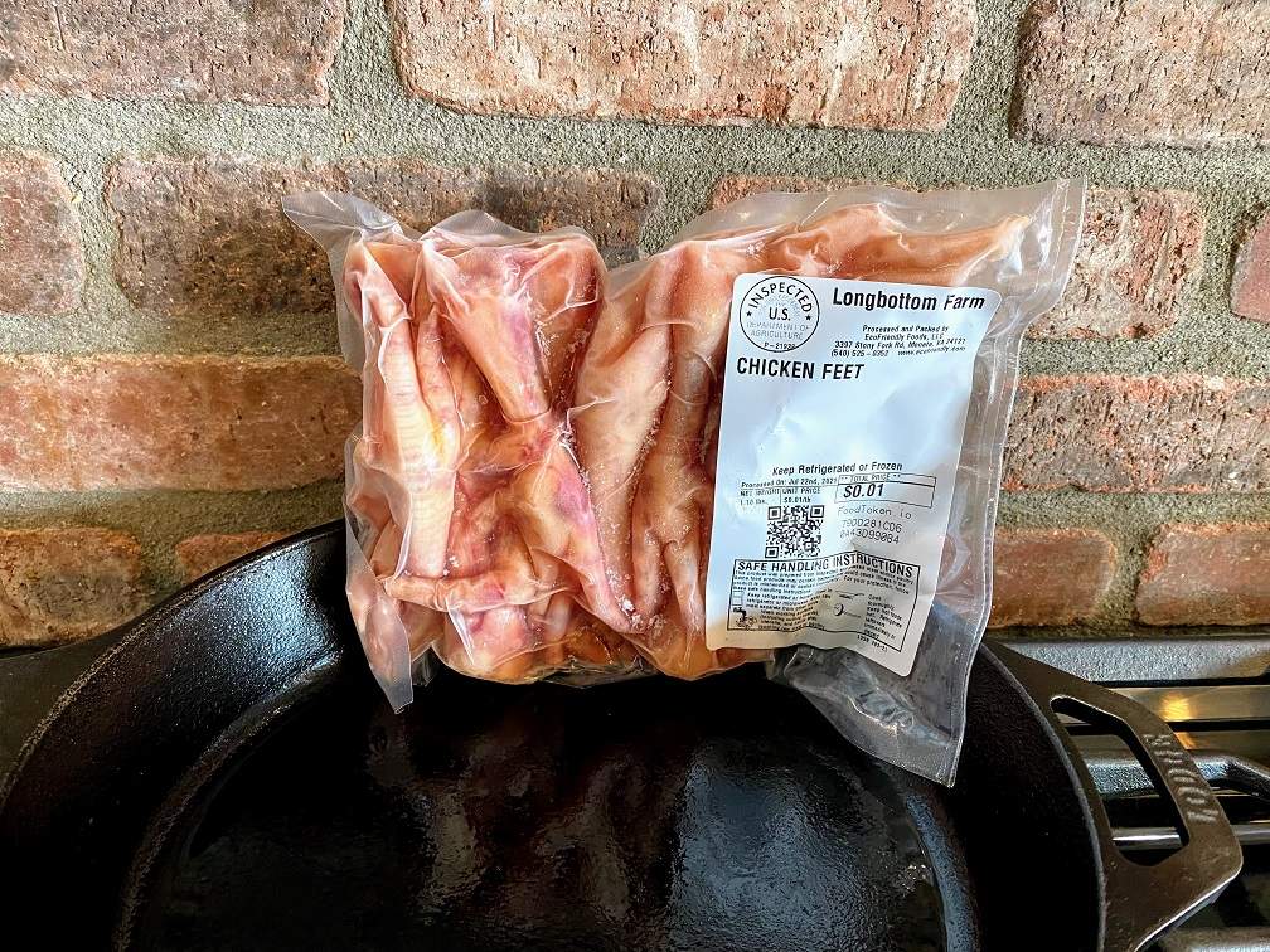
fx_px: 954
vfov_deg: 53.1
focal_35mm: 26
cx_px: 635
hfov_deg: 67.3
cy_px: 476
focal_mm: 4.25
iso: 200
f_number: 1.8
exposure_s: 1/60
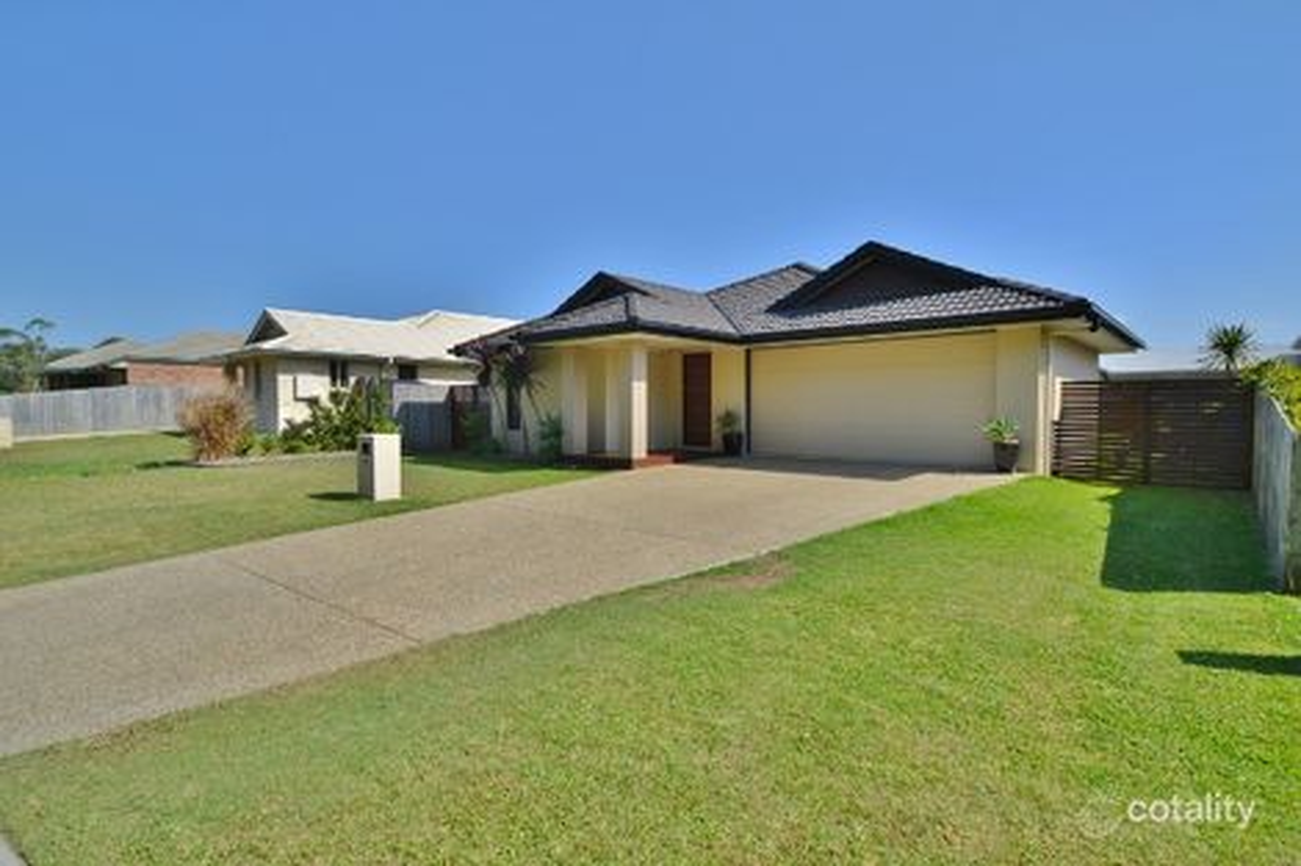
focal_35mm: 16
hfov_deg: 95.0
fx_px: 596
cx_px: 650
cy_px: 433
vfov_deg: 72.0
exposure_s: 1/250
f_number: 8
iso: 100
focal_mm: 11
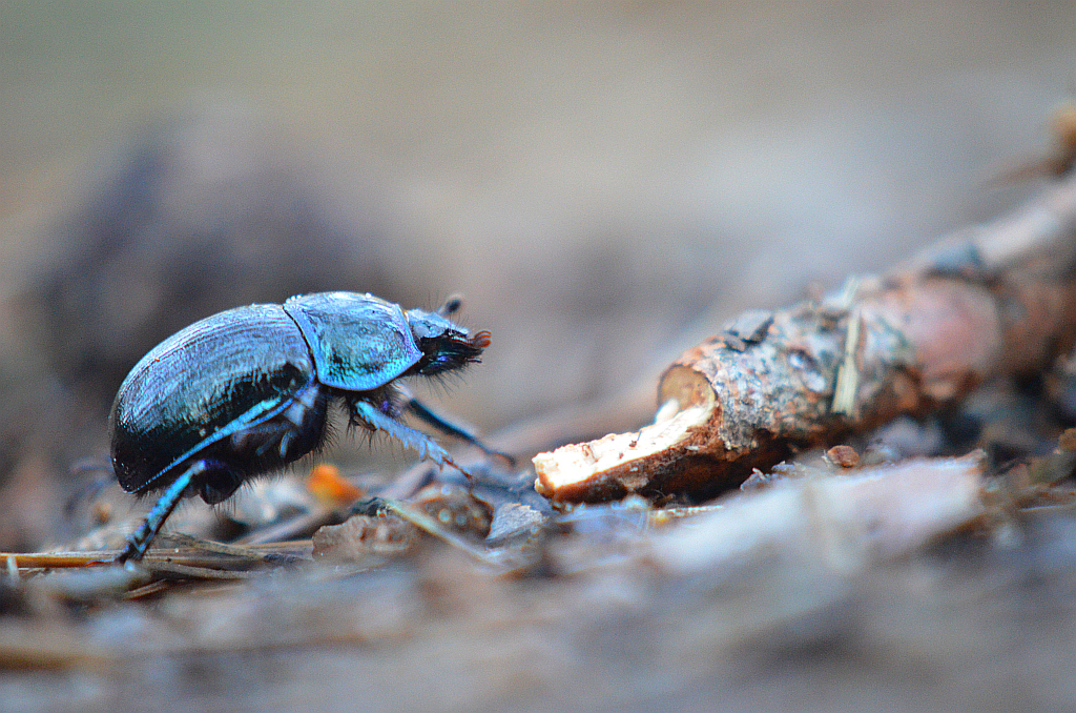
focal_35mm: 300
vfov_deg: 4.6
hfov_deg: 6.9
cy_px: 356
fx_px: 8947
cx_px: 538
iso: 3200
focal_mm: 200
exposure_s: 1/100
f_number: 5.6
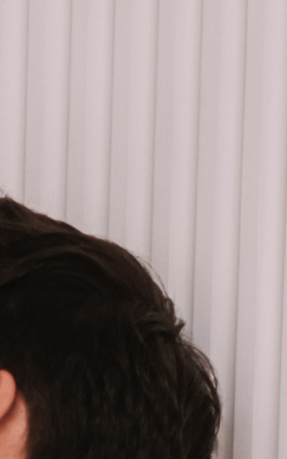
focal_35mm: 274
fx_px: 3428
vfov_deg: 7.5
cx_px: -469
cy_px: 785
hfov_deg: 4.6
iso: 160
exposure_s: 1/40
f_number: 1.4
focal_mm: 30
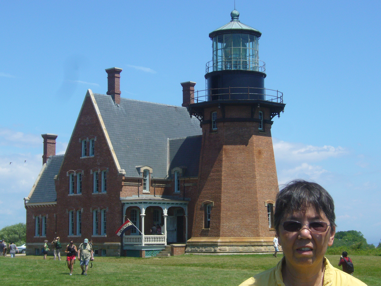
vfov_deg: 18.7
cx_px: 190
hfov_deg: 24.7
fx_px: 870
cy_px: 143
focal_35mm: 79
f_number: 8.5
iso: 100
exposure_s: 1/320
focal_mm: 13
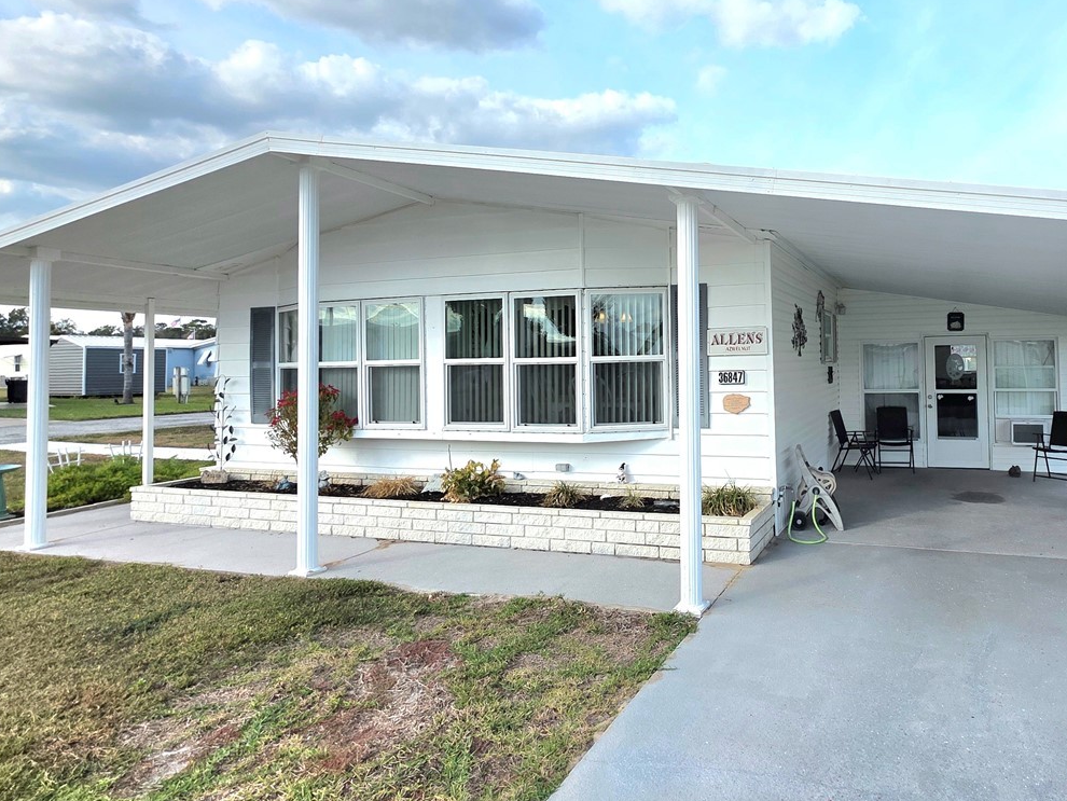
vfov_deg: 63.2
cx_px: 721
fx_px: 647
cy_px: 348
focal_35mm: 21
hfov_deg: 76.2
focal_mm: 2.2
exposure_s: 1/1667
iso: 40
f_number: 1.9
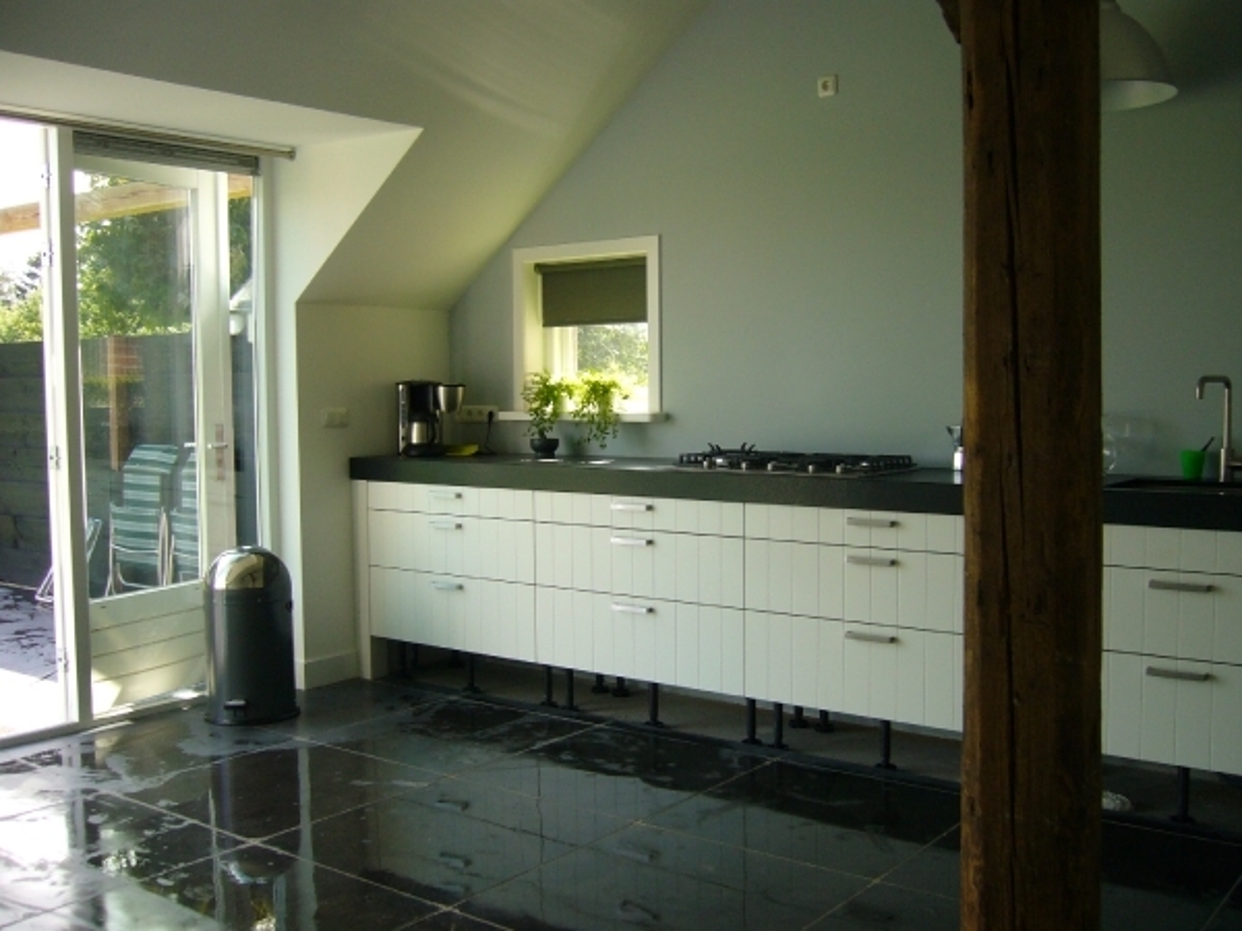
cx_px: 621
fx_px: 1256
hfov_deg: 52.6
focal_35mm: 35
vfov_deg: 40.7
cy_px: 466
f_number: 2.8
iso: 100
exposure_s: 1/160
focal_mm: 5.8
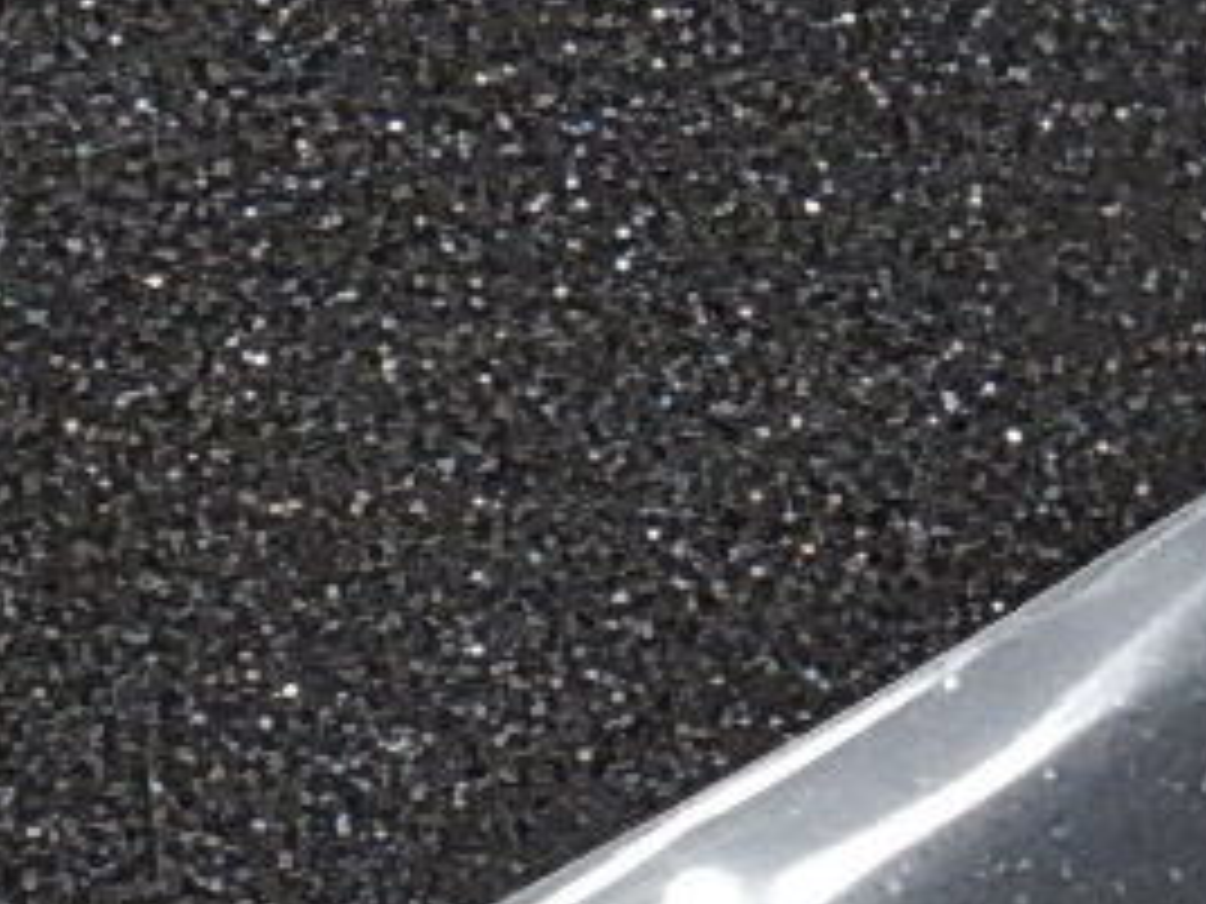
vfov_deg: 7.1
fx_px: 7072
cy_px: 1714
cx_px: 986
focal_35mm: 203
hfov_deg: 9.7
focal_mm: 6.1
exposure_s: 1/25
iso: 400
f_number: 4.2
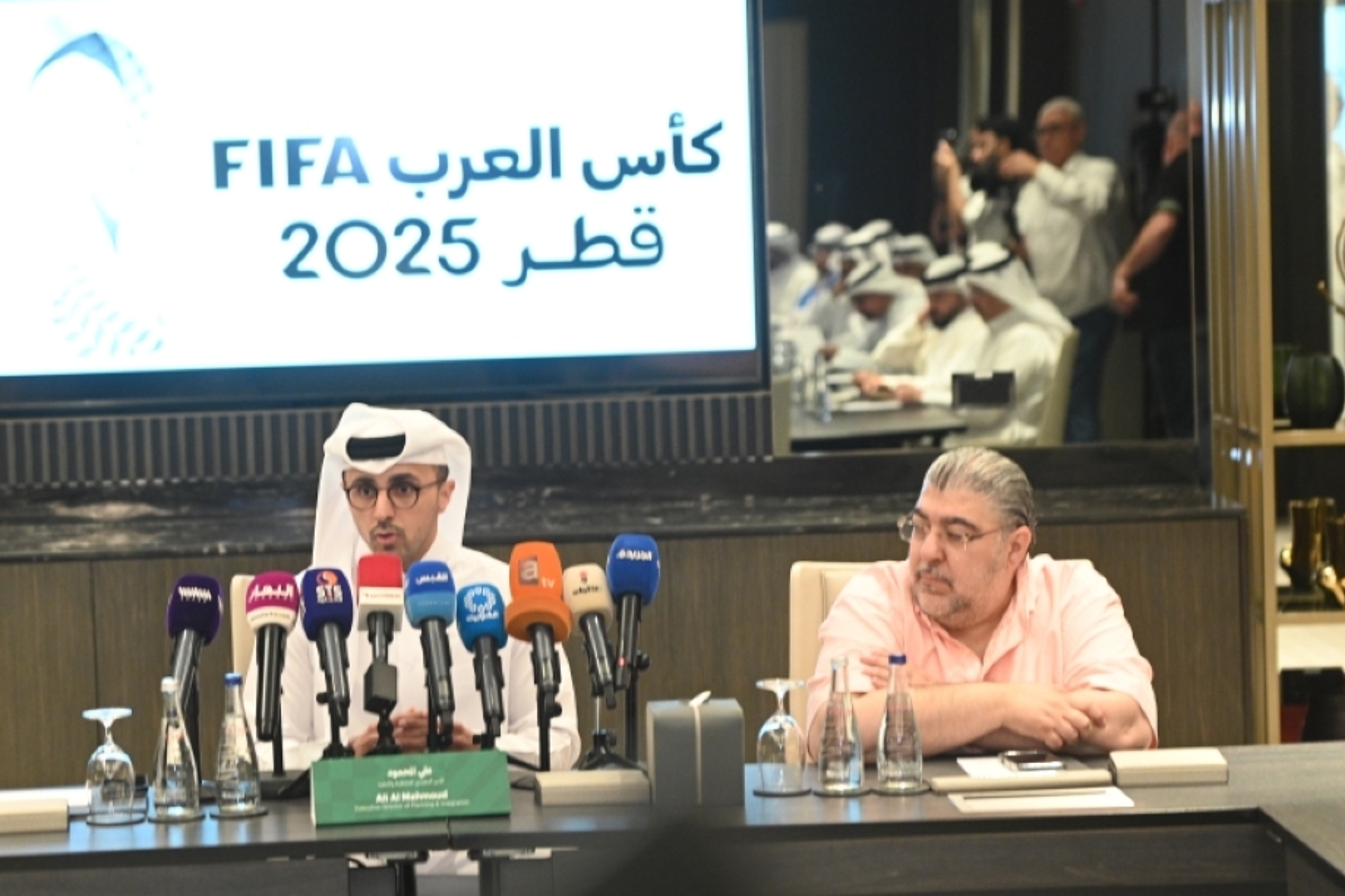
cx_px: 563
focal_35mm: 124
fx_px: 4631
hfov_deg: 16.5
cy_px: 444
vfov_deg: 11.0
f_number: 3.2
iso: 3200
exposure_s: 1/200
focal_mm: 95
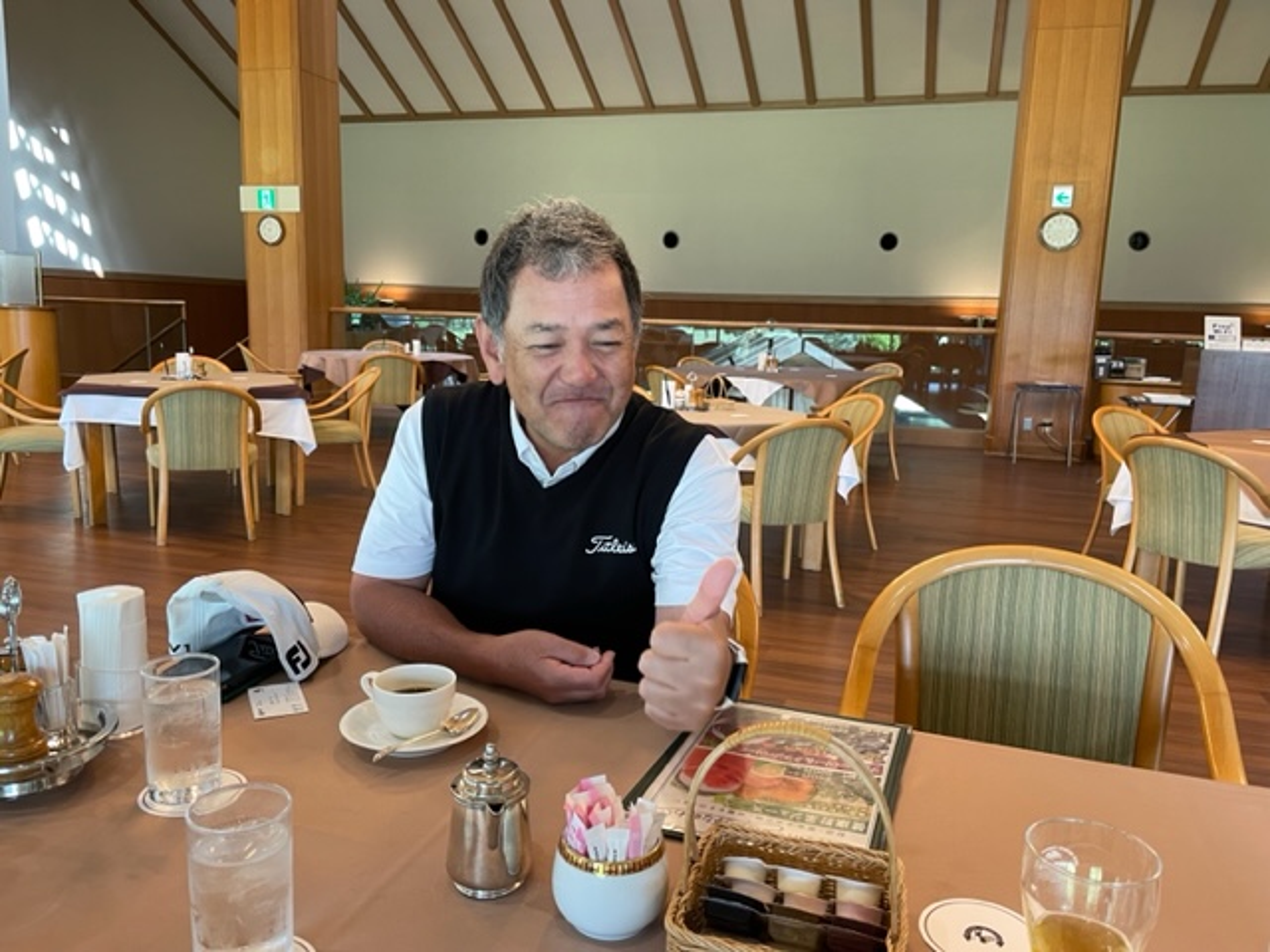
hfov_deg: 67.3
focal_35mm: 26
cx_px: 635
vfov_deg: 53.1
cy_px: 476
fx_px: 954
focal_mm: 4.2
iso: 64
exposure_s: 1/50
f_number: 1.6
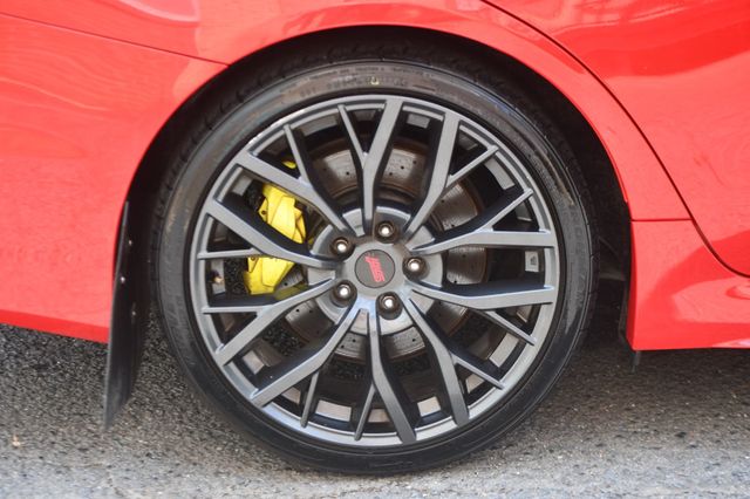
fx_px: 2249
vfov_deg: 12.7
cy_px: 250
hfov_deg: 18.9
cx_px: 375
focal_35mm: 108
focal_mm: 72
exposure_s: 1/250
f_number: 5
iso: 400
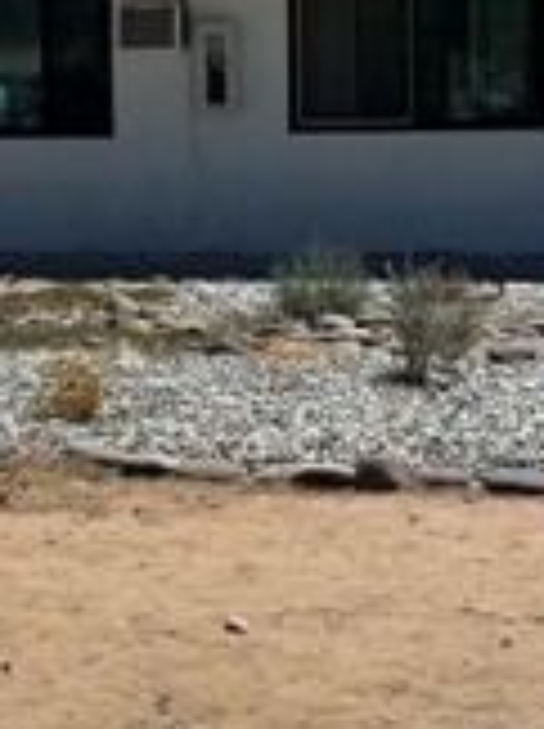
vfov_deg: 20.6
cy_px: 252
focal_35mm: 95
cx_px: 103
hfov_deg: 15.4
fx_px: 1996
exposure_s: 1/8929
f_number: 1.78
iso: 80
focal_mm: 6.86
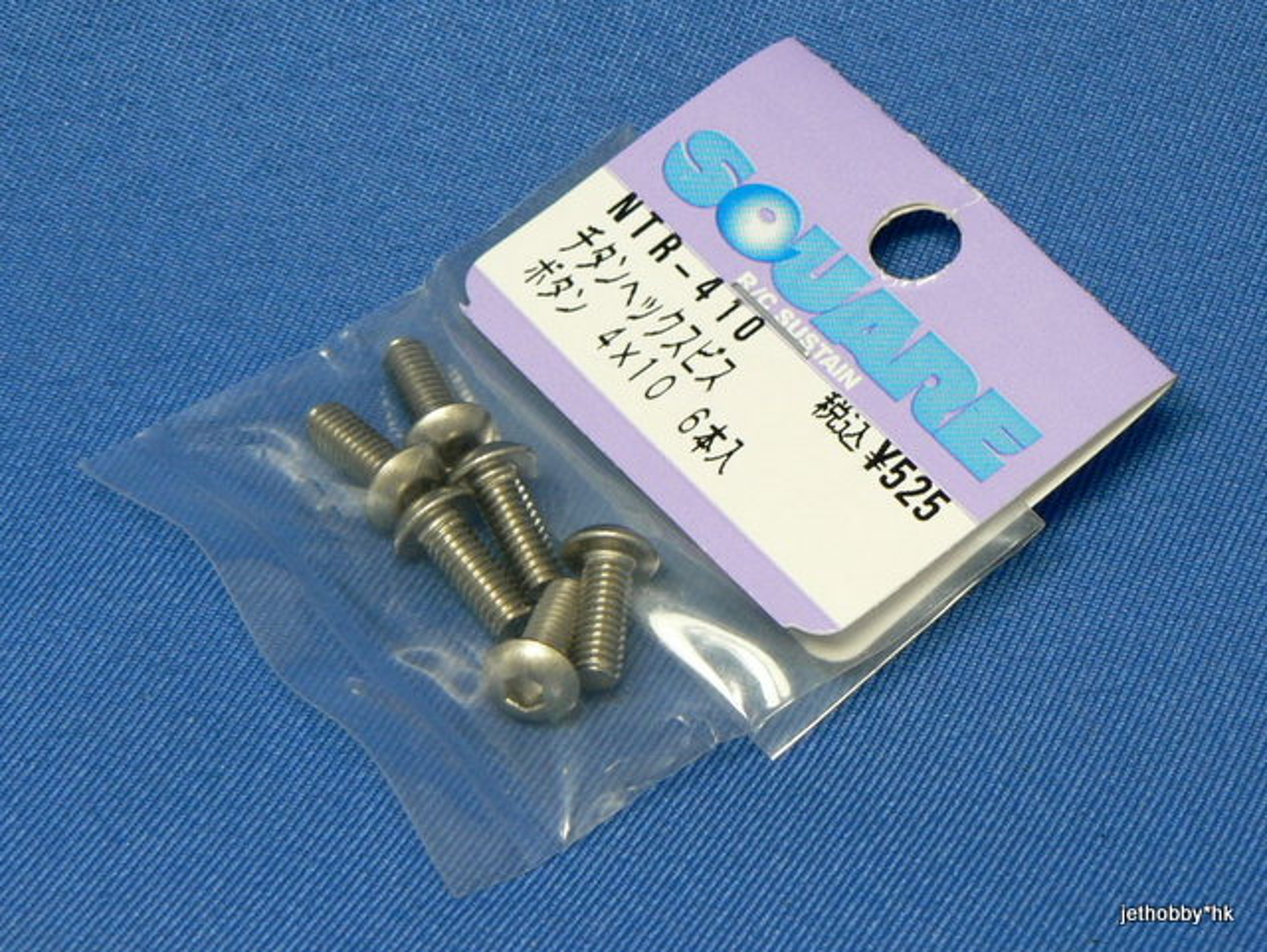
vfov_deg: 19.4
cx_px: 634
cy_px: 476
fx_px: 2784
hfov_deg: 25.6
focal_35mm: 76
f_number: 3.2
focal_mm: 12.6
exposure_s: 1/50
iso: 100
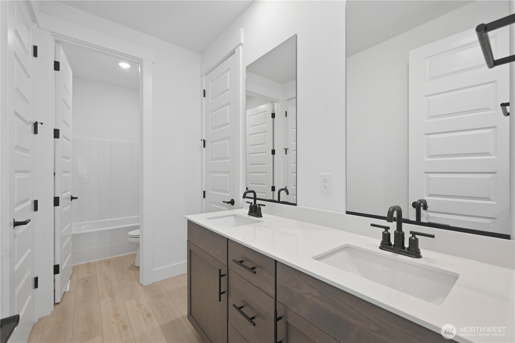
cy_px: 172
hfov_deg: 100.4
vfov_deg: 77.3
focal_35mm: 15
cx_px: 258
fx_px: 215
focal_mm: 15
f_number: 7.1
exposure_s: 1/6
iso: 125
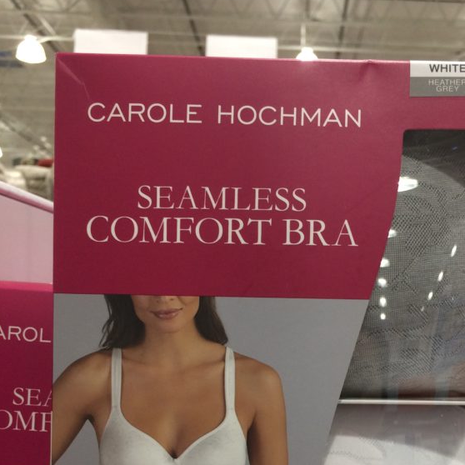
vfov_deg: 34.8
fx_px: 714
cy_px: 379
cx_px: 318
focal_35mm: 47
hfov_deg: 35.6
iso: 125
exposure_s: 1/33
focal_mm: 4.15
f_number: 2.2
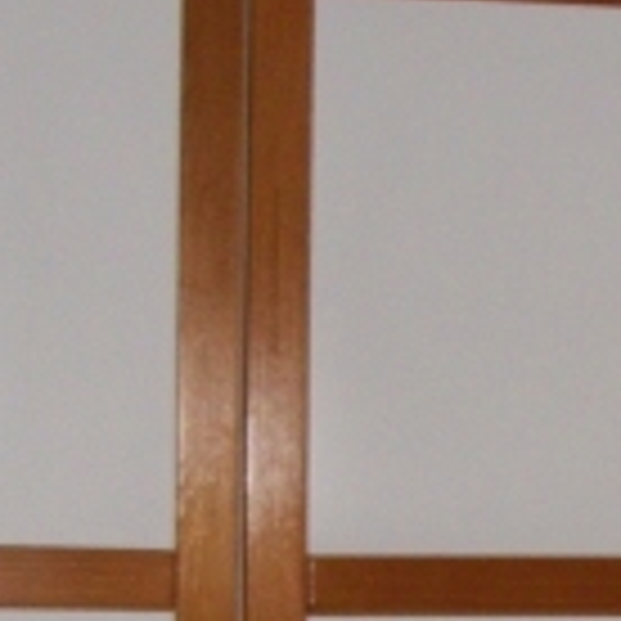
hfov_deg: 10.4
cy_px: 882
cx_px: 873
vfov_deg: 10.4
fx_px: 3329
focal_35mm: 164
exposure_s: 1/30
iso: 160
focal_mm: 5.7
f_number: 2.9
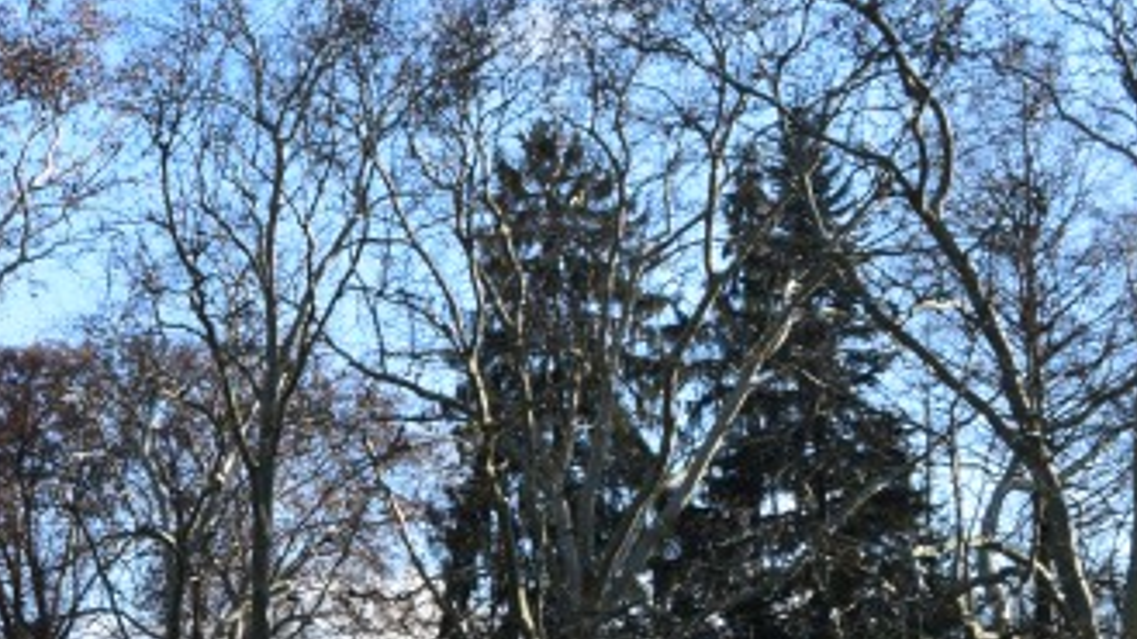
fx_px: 2653
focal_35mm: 88
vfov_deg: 12.9
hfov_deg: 21.2
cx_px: -470
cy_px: 1015
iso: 400
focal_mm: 18
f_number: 10
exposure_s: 1/200
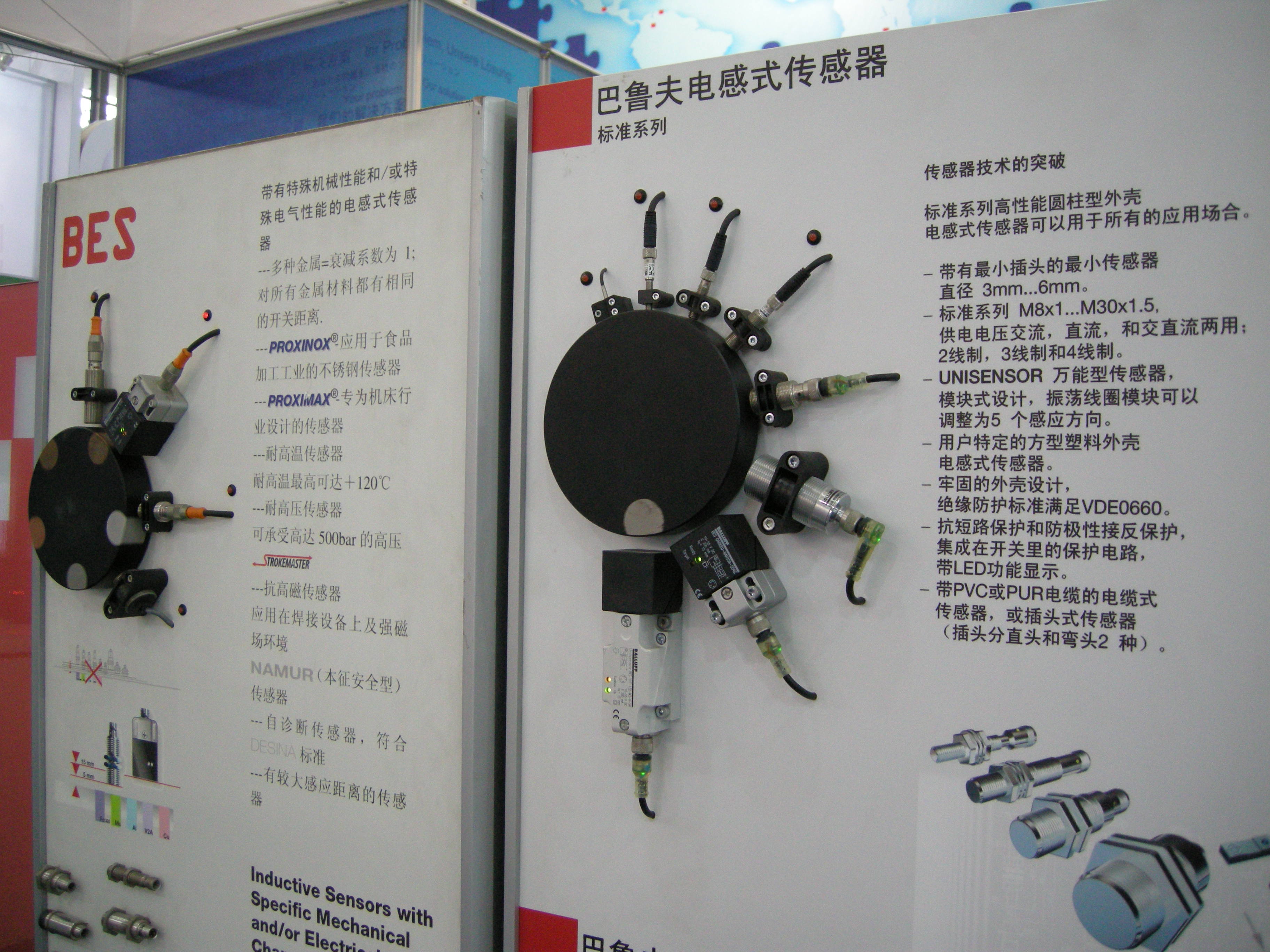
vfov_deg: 39.7
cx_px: 635
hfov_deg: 51.4
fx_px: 1321
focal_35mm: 36
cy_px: 476
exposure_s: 1/55.4
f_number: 2.7
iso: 317
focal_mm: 7.5
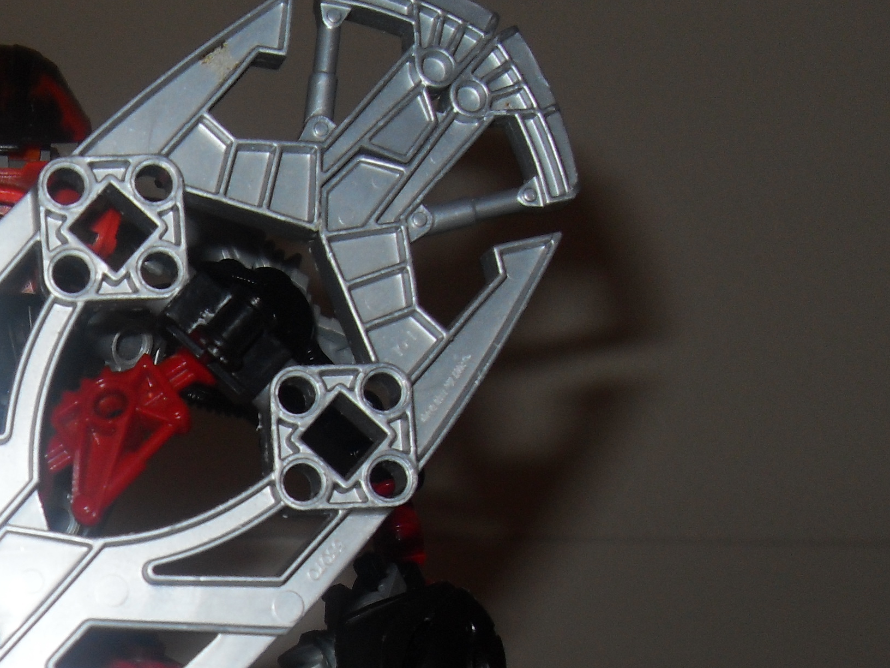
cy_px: 648
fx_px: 1954
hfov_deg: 24.7
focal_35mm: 76
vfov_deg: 18.9
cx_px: 49
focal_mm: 6.3
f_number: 2.8
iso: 100
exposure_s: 1/45
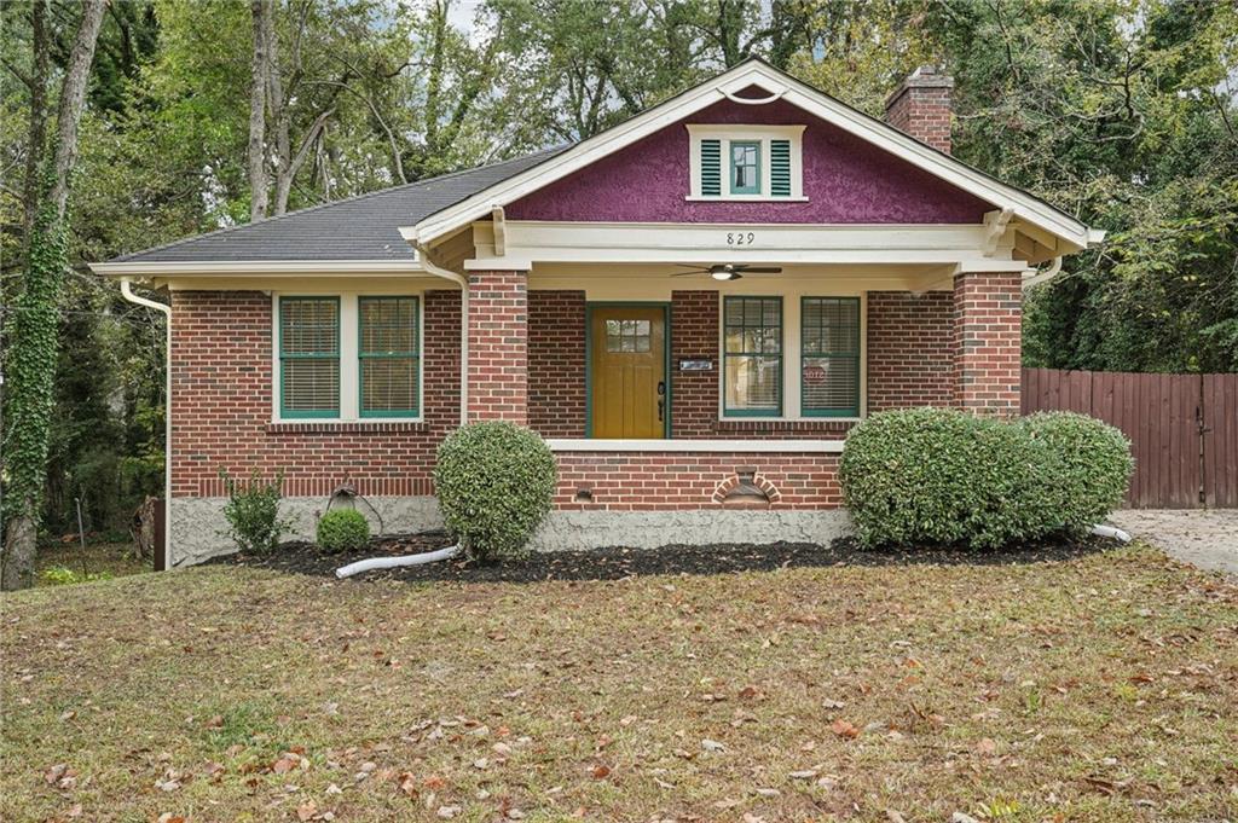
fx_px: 1168
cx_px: 619
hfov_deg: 55.8
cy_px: 412
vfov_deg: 38.8
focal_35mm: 34
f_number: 8
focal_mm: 34
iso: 800
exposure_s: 1/80
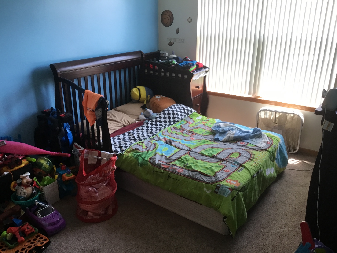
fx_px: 302
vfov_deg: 45.4
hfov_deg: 58.4
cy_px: 126
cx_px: 168
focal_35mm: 31
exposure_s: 1/30
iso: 25
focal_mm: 3.3
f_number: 2.4
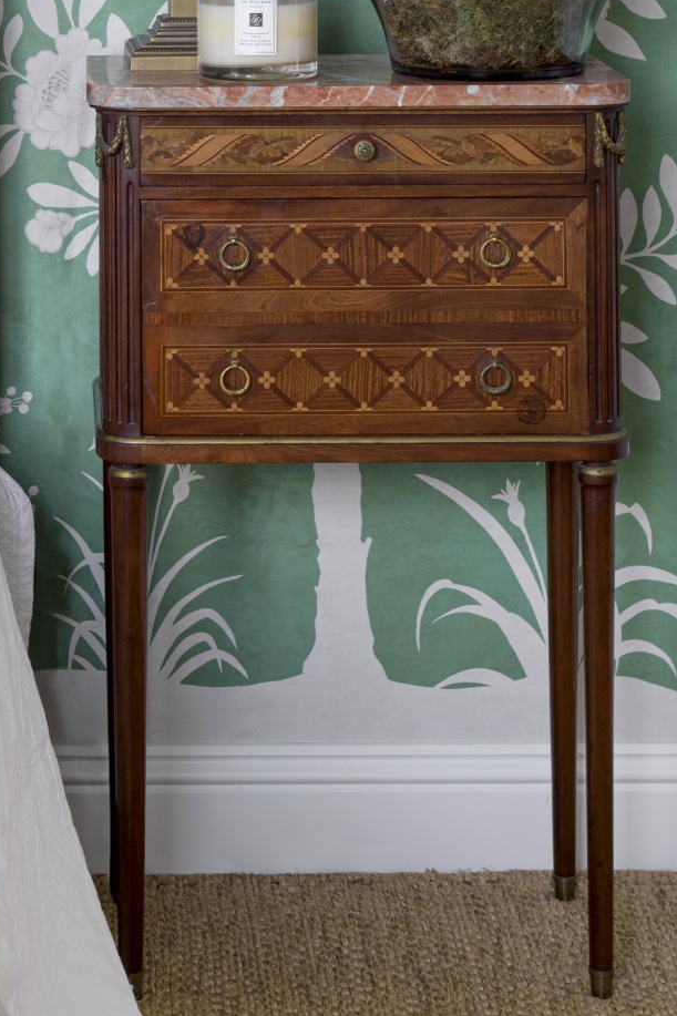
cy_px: -116
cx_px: 93
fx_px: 3104
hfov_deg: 12.4
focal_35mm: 110
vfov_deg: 17.9
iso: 100
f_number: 8
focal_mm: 35
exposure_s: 1/4
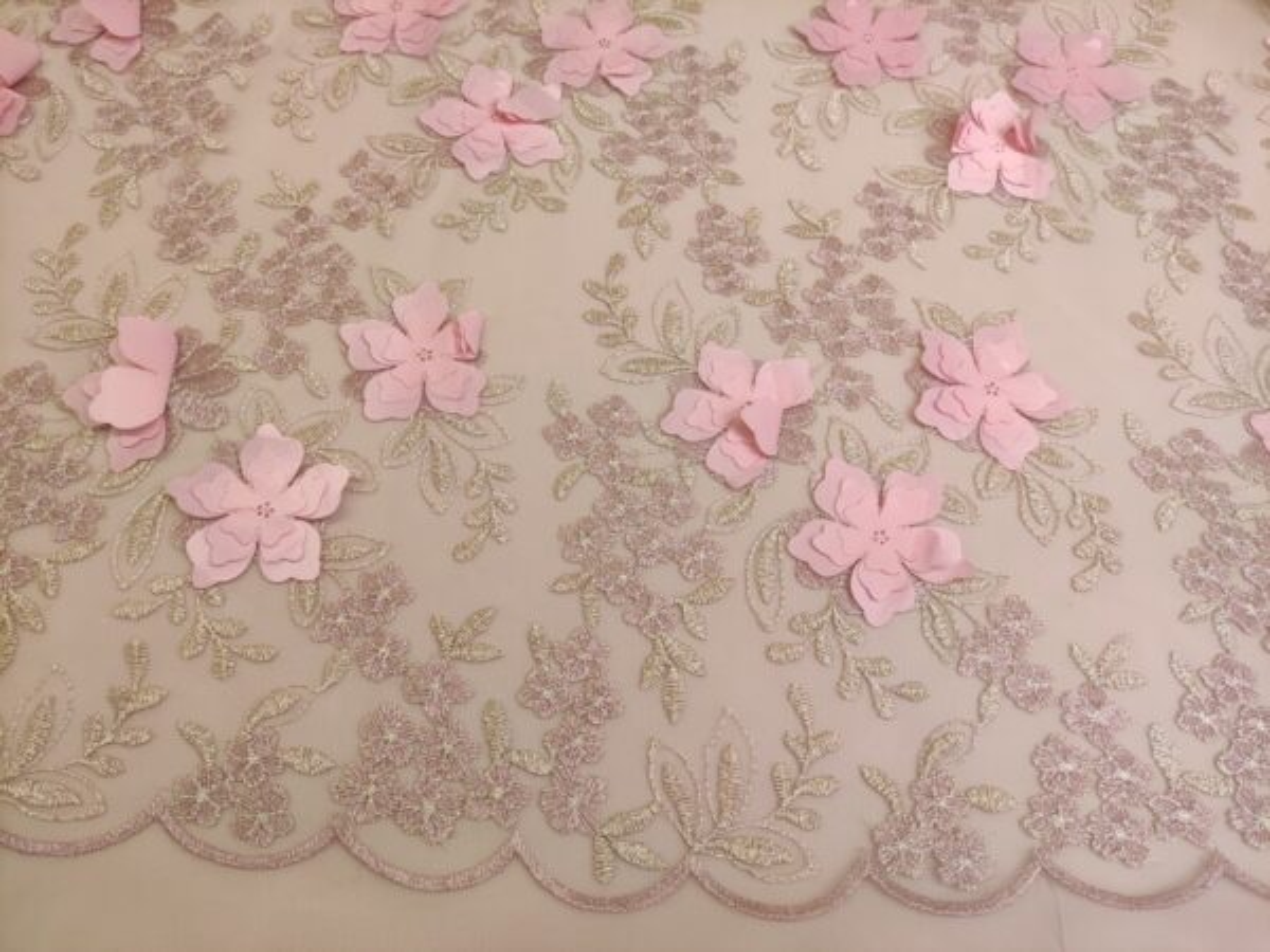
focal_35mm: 25
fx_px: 917
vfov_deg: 54.9
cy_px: 476
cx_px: 635
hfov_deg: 69.4
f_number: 1.89
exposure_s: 1/160
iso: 200
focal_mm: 5.43
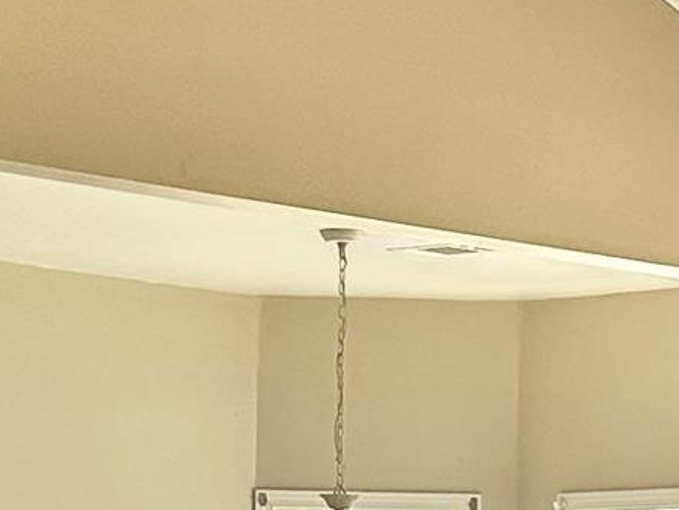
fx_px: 3256
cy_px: 571
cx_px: 846
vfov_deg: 8.9
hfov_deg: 11.6
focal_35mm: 166
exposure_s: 1/121
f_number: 1.78
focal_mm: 6.86
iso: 160
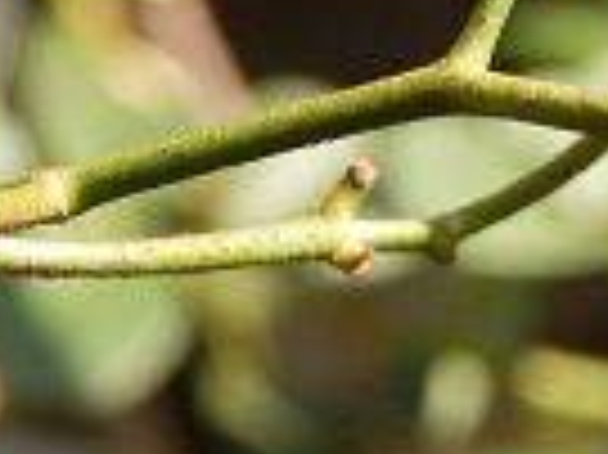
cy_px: -103
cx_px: 482
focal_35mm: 196
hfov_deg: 10.1
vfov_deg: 7.5
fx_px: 3440
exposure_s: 1/160
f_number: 4.4
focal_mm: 11.9
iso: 80
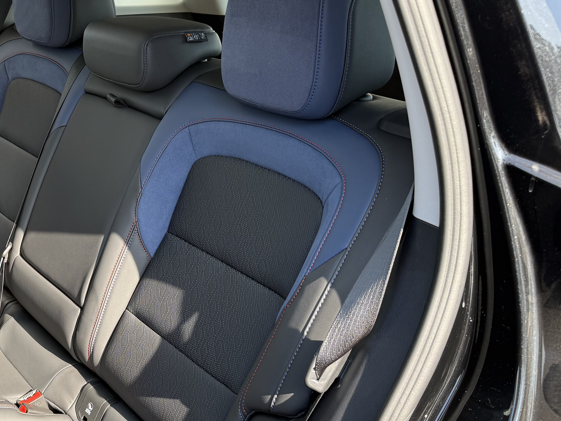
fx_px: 713
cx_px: 59
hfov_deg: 39.9
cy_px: 300
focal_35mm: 44
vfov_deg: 32.4
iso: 80
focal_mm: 6.76
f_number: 1.78
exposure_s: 1/312
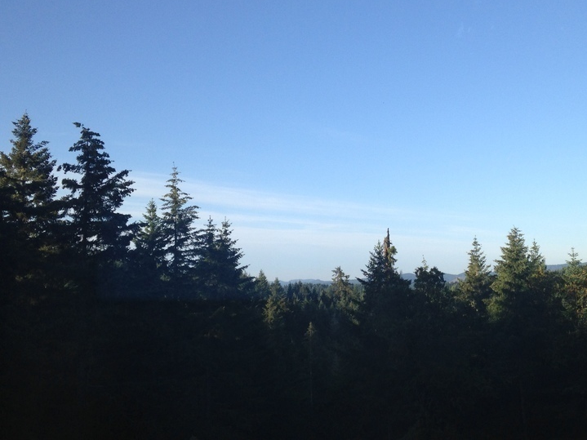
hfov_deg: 40.2
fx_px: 797
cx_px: 366
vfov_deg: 30.9
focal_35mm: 47
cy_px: 218
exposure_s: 1/713
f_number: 2.4
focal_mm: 4.12
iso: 50
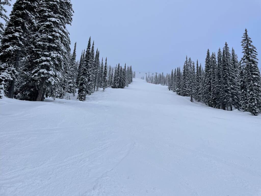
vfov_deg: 53.1
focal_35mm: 26
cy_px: 98
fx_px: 196
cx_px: 130
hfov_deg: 67.3
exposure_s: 1/2174
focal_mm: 4.2
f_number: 1.6
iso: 32
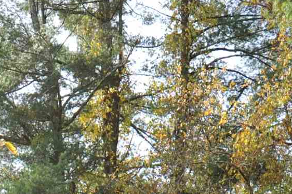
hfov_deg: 24.4
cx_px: 61
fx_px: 665
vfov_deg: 12.3
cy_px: 498
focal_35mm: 82
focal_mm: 15
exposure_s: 1/160
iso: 200
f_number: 7.1
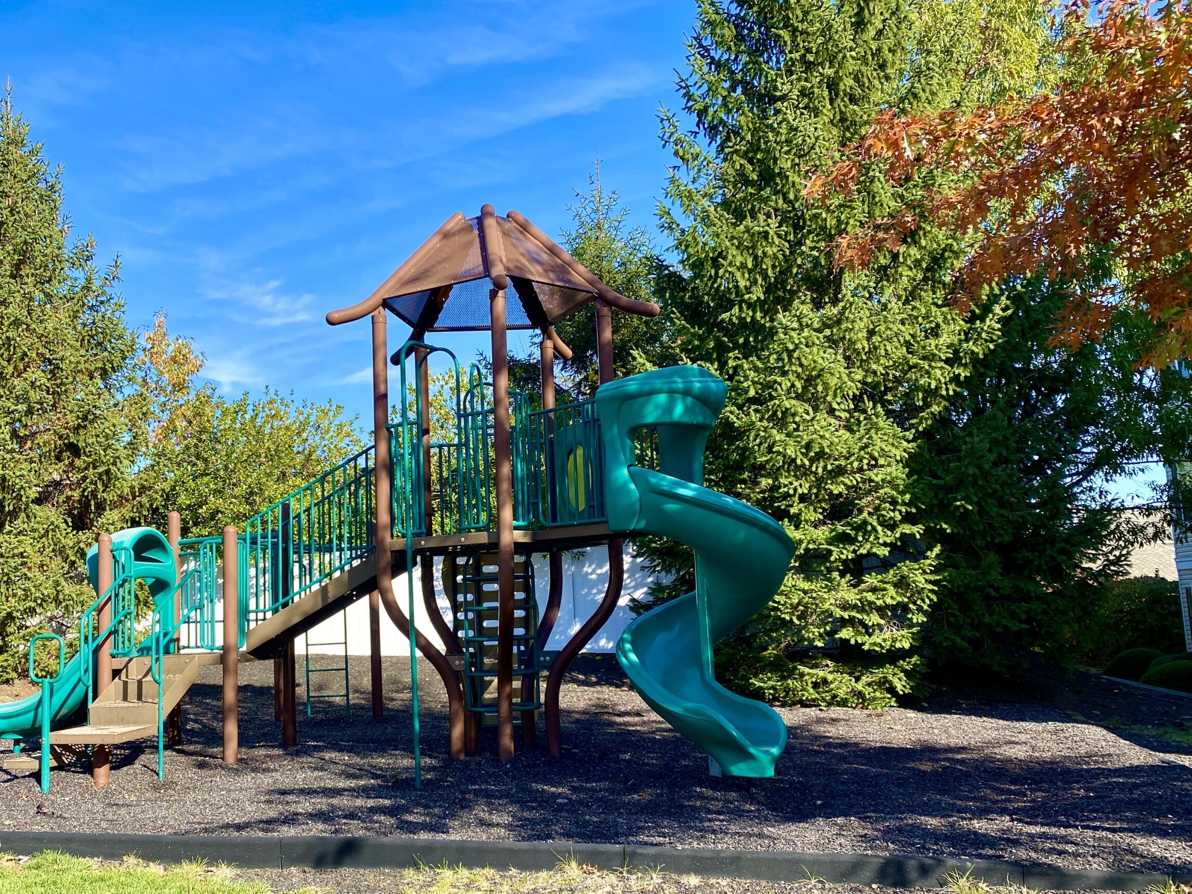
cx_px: 455
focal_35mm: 34
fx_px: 1171
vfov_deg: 41.8
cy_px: 474
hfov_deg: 53.4
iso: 32
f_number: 1.8
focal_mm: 4.25
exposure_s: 1/1330
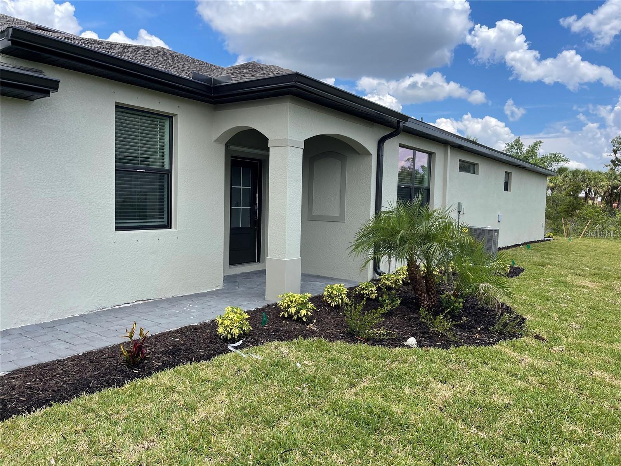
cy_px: 233
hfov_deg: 67.3
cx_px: 310
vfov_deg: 53.1
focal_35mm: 26
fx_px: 466
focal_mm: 5.1
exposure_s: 1/1597
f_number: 1.6
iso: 32
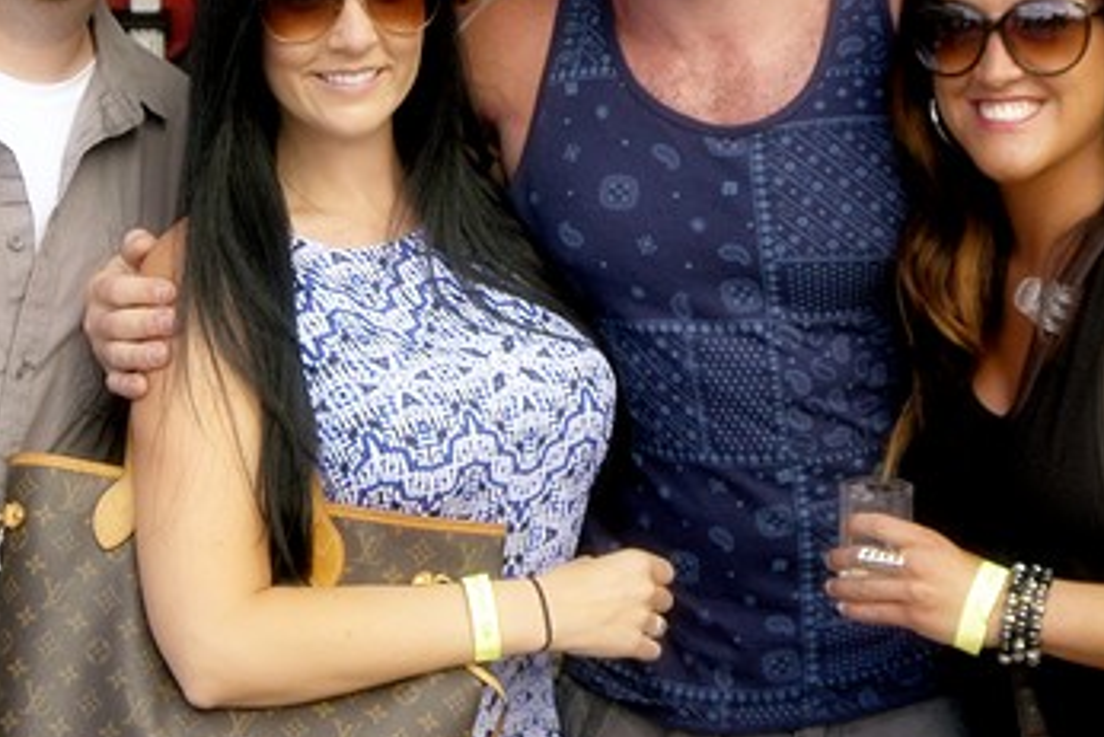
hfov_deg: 25.0
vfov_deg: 16.8
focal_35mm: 81
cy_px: 190
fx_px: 2485
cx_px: 514
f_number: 7.1
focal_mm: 34
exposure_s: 1/200
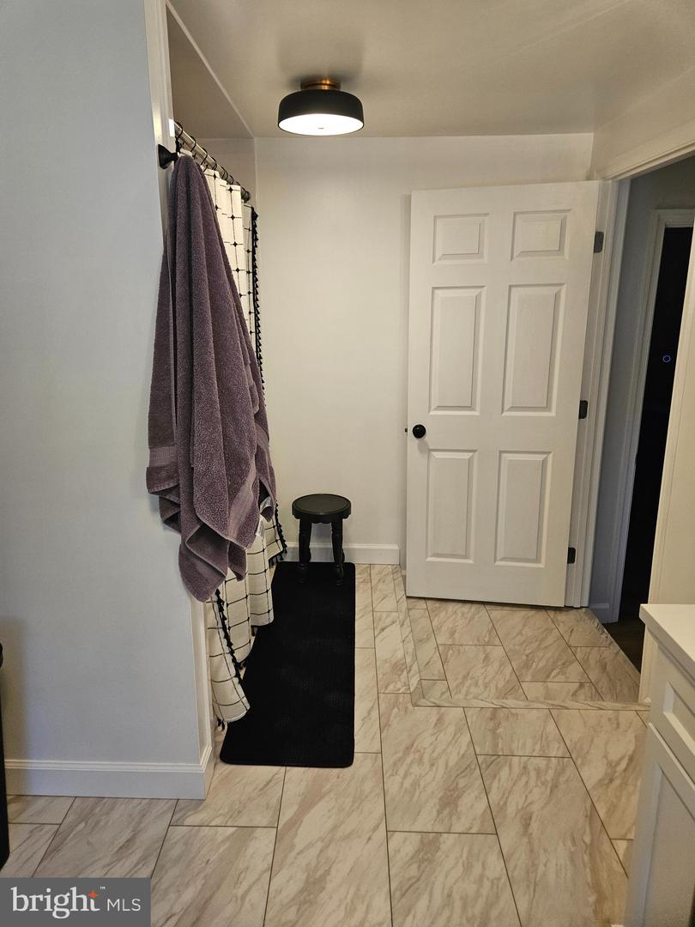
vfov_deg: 73.9
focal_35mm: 23
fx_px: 616
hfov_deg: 58.9
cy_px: 464
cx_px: 348
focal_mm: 5.4
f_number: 1.8
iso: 250
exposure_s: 1/120
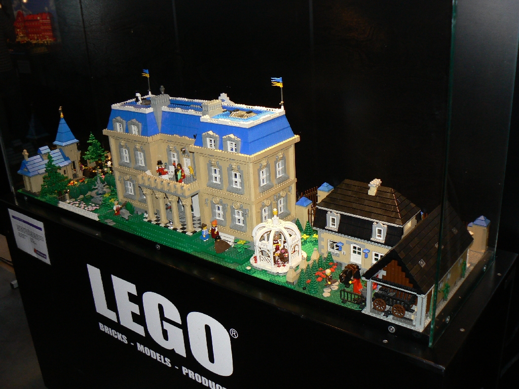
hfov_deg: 51.4
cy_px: 194
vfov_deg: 39.7
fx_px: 540
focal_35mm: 36
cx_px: 260
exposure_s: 1/30
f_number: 2.8
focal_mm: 6
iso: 100
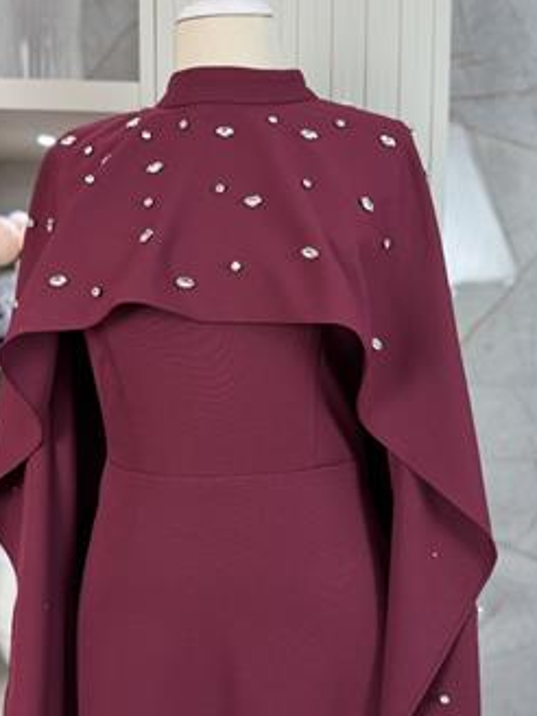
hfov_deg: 37.7
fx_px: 786
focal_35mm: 38
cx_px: 240
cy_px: 375
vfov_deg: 49.0
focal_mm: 6.76
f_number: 1.78
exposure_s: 1/100
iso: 100
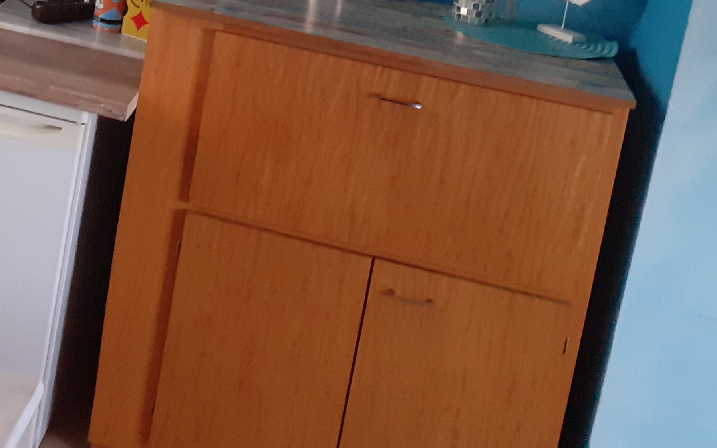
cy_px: -124
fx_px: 1290
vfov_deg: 18.4
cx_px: 78
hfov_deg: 29.8
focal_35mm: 66
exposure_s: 1/25
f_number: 1.9
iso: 250
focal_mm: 3.6
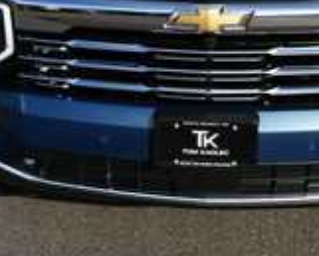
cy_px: 1
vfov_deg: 21.1
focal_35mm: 70
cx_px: 182
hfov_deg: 27.1
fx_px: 661
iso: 140
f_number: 8
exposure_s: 1/250
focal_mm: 20
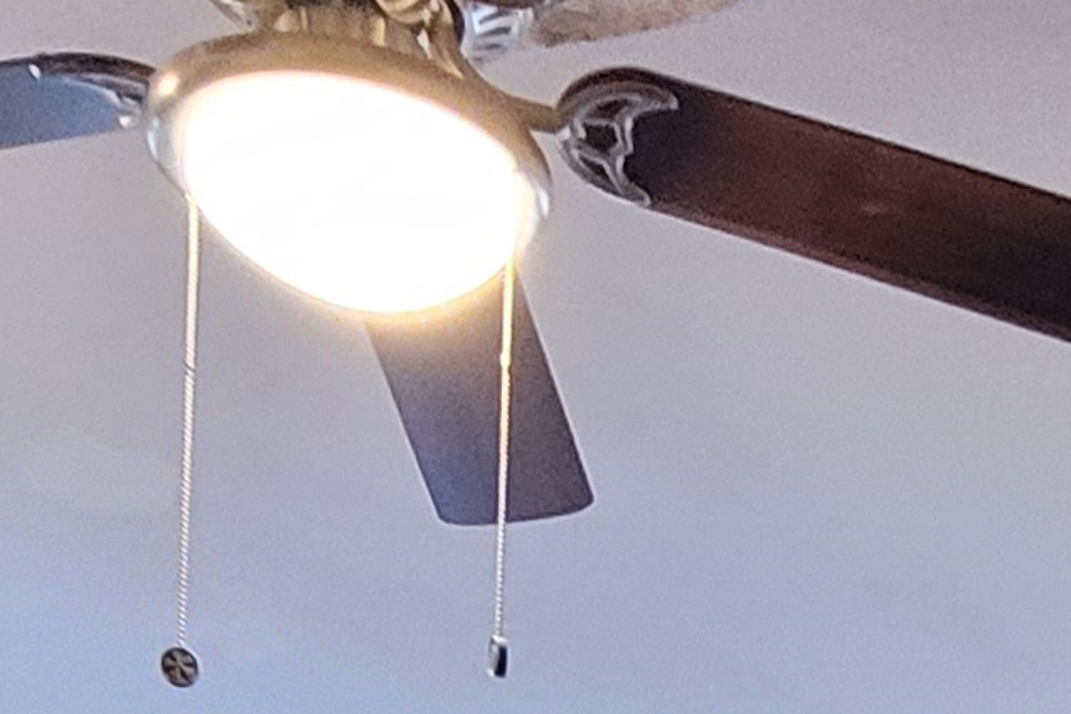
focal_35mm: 85
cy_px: 1839
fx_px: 2529
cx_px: 1160
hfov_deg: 22.6
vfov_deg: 12.0
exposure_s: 1/29
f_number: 2.2
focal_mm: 1.74
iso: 400
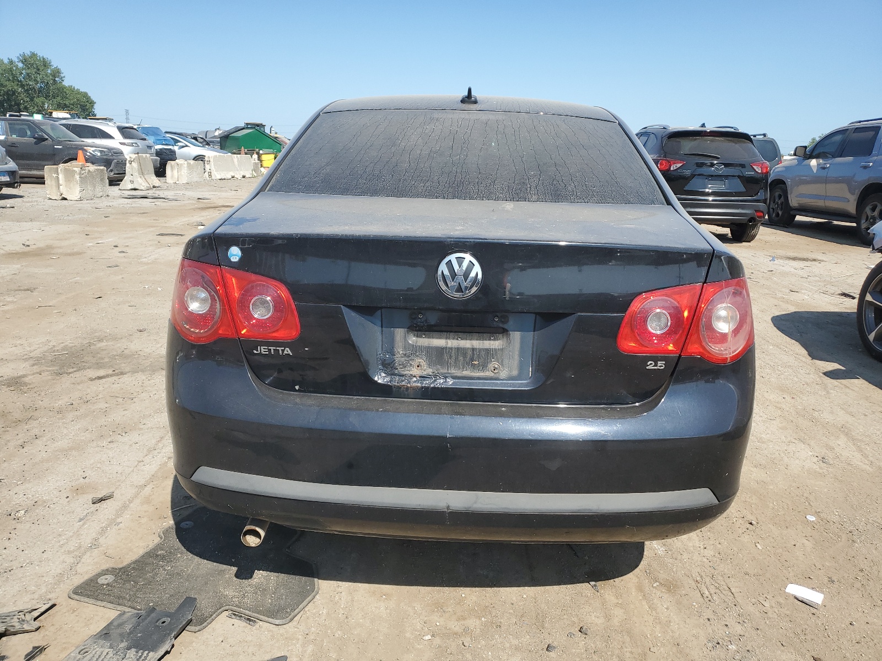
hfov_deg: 67.3
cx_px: 441
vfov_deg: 53.1
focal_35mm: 26
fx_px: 662
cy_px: 330
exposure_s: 1/2500
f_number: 1.5
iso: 50
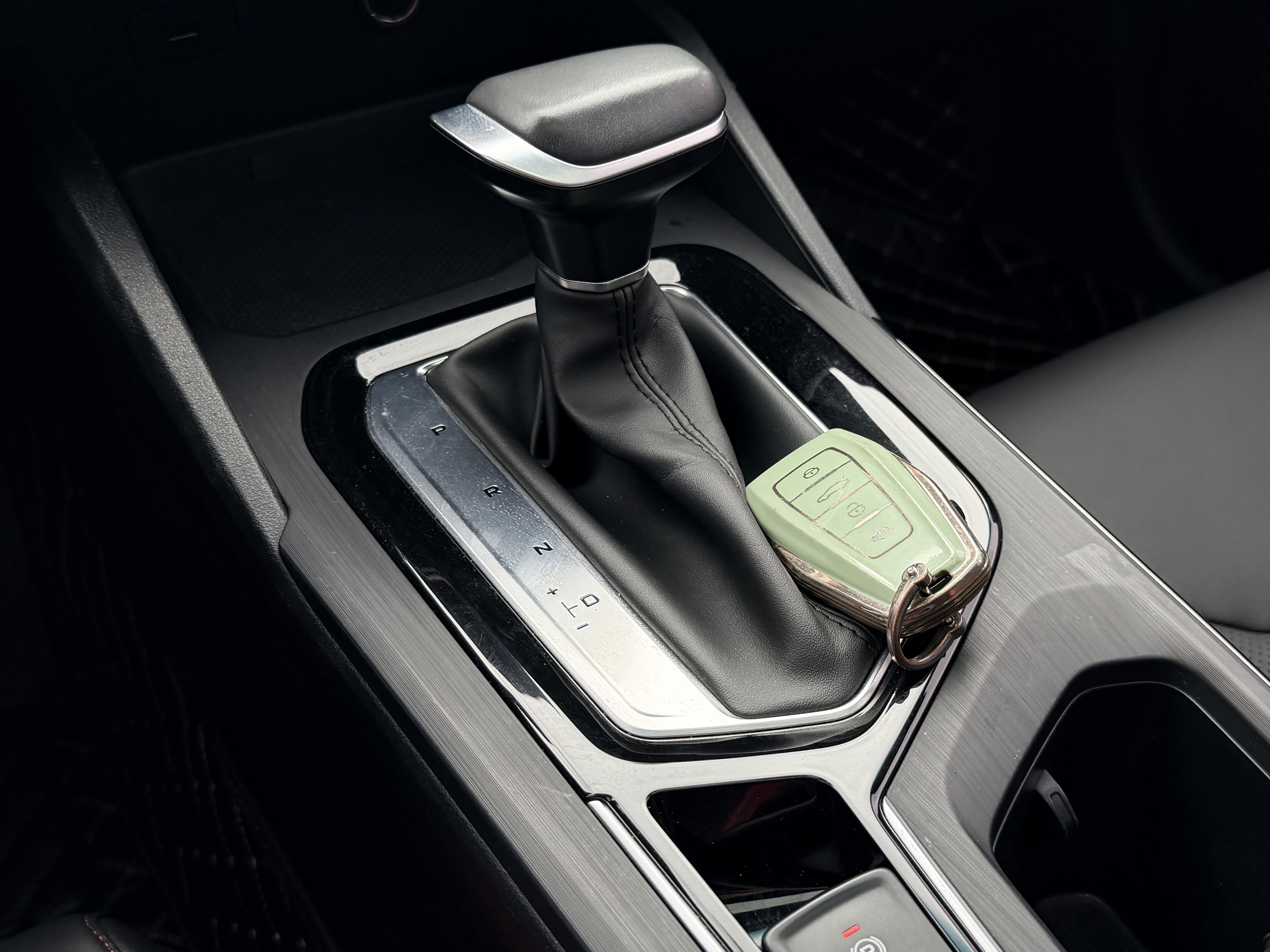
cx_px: 680
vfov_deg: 38.7
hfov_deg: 50.1
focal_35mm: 37
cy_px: 480
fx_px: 1358
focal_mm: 6.76
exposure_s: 1/121
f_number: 1.78
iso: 200
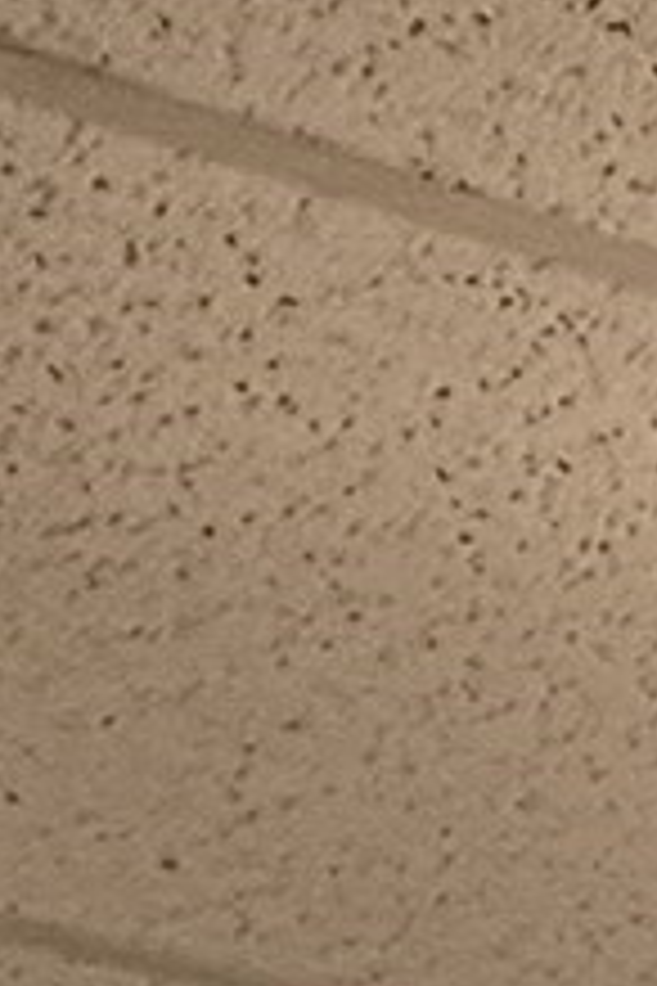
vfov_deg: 10.6
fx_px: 3723
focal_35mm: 136
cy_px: 2935
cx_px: 1350
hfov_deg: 9.4
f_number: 2.2
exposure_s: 1/60
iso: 500
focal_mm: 2.22
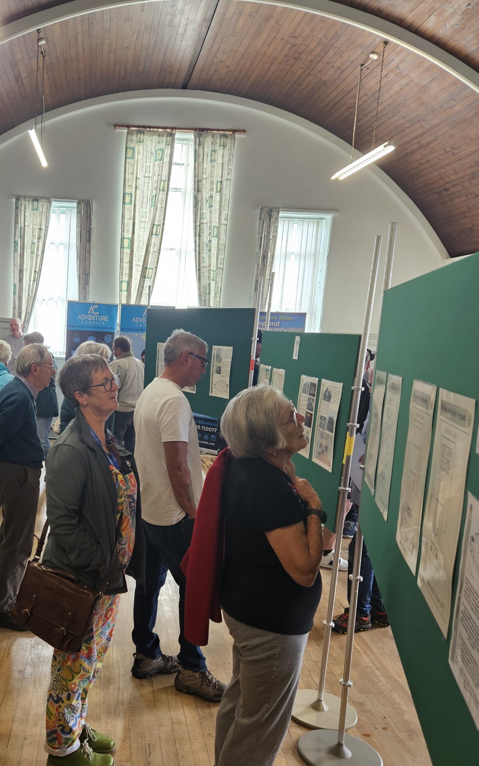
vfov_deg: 59.5
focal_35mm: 32
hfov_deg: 38.2
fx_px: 668
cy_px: 427
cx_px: 109
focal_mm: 5.4
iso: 125
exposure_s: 1/100
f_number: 1.8
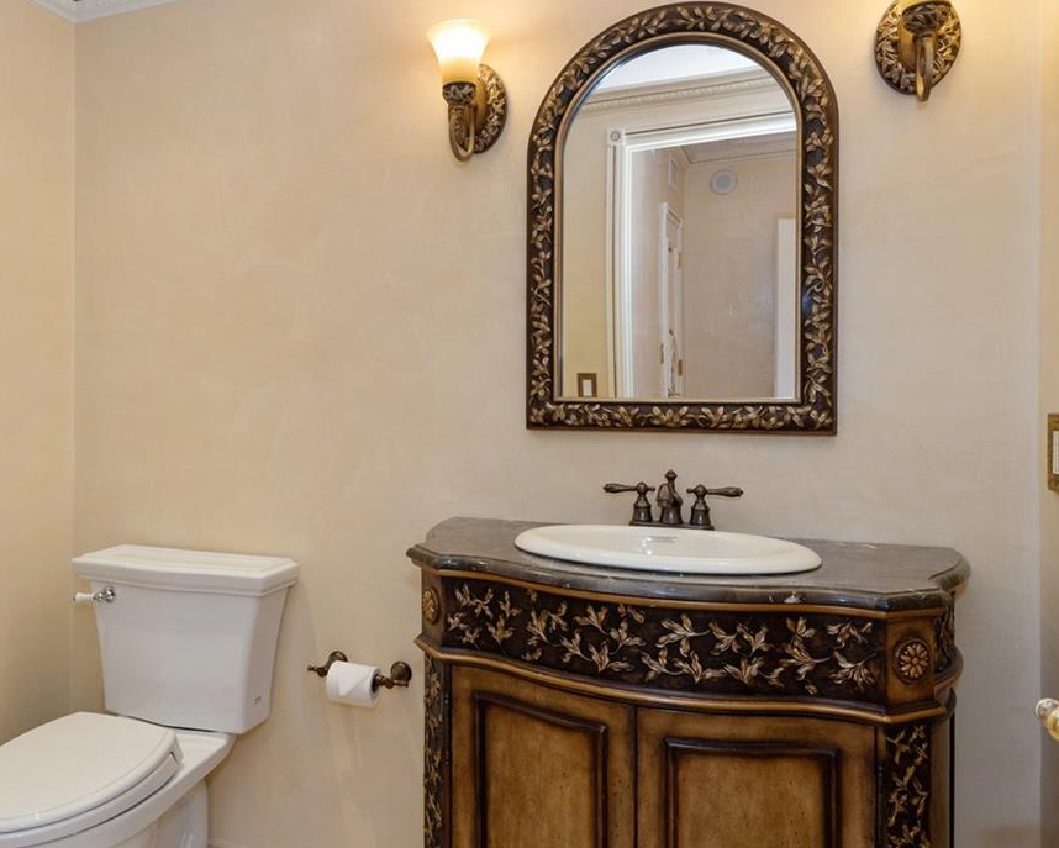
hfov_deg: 60.4
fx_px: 878
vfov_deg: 51.5
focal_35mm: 28
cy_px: 438
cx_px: 333
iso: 250
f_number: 8
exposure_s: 1/15
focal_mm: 16
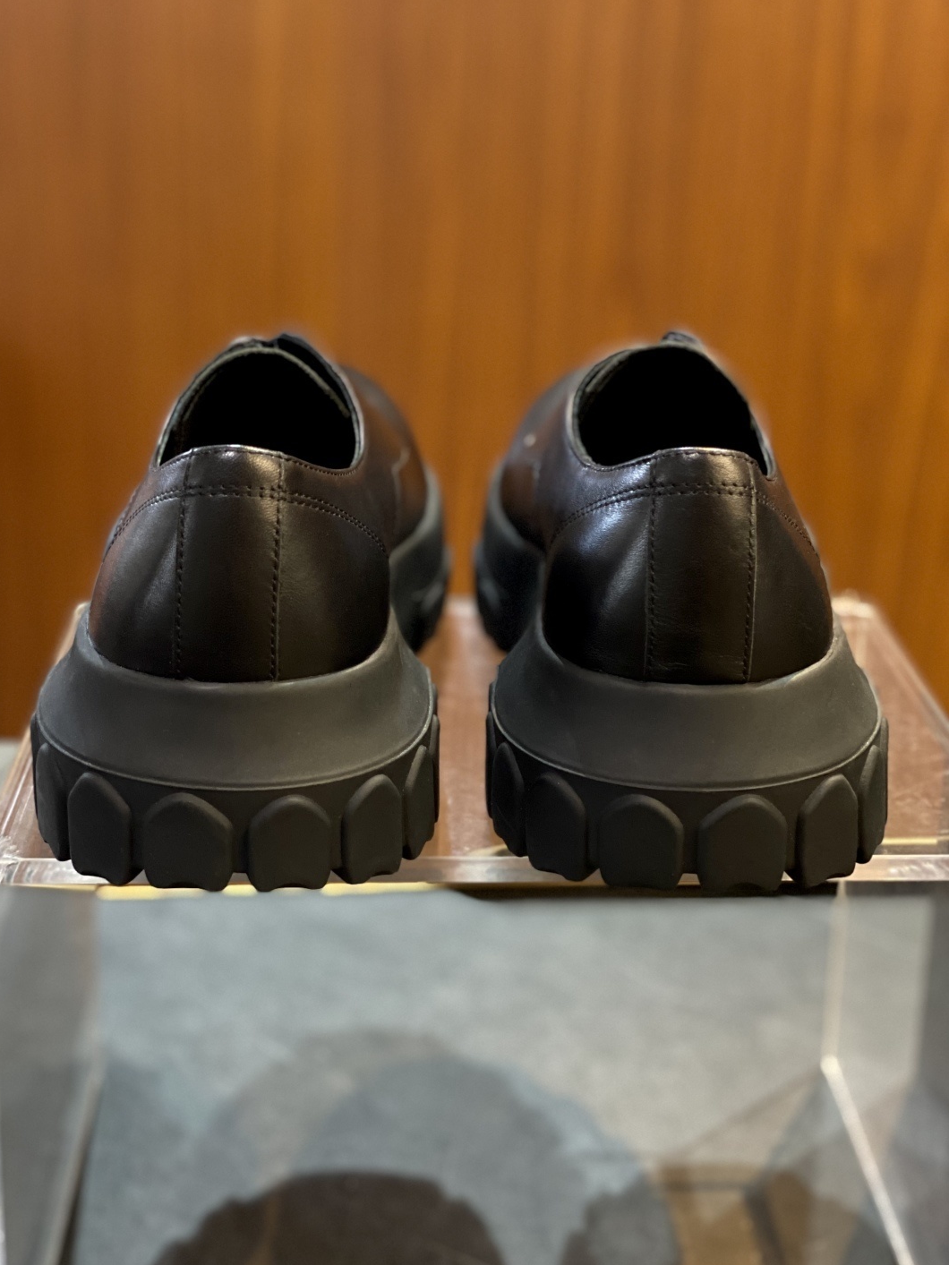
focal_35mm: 53
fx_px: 1937
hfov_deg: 27.5
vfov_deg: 36.2
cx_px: 466
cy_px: 643
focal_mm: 6
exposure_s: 1/25
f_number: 2
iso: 400
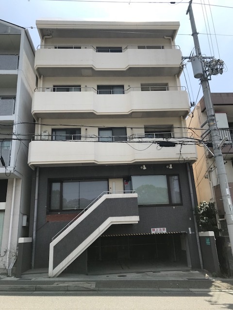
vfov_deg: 63.4
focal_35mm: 28
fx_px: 251
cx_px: 116
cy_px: 155
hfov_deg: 49.7
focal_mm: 3.99
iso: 20
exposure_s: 1/1996
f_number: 1.8
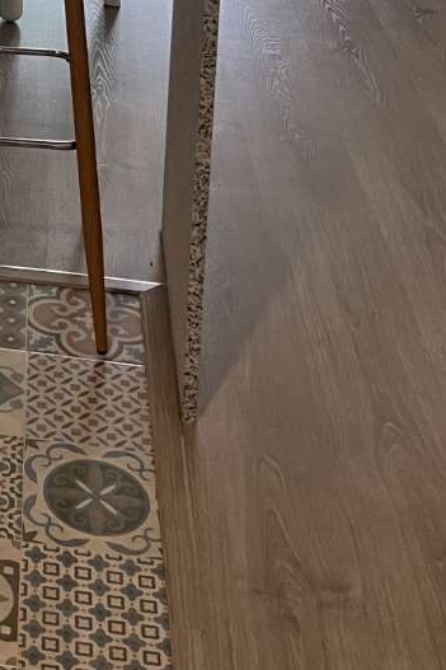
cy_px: -268
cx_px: -185
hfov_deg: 16.4
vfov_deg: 22.6
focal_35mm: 77
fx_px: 1432
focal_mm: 5.1
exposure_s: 1/50
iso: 64
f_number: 1.6
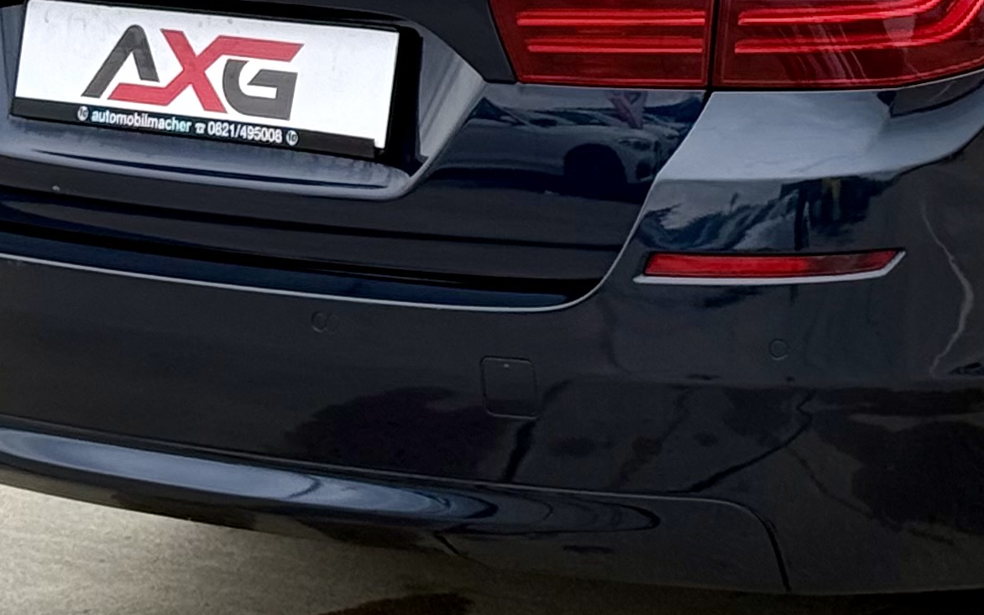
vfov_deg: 7.4
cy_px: -164
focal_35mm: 175
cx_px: 1140
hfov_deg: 11.7
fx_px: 4694
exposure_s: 1/740
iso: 64
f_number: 1.78
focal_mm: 6.76
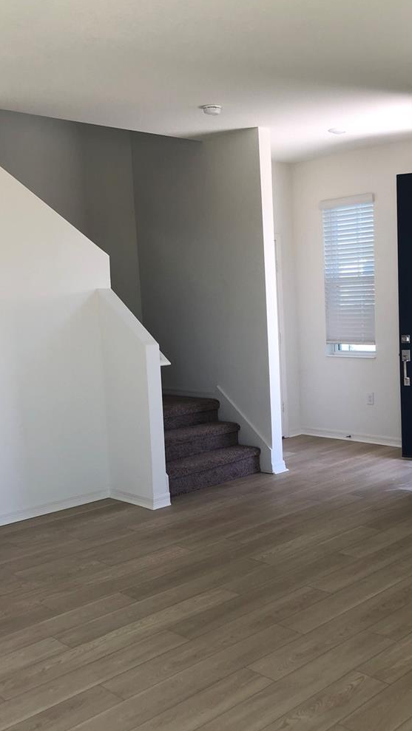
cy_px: 392
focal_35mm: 37
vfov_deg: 53.9
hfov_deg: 31.5
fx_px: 718
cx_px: 308
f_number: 1.8
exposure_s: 1/144
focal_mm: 3.99
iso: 20
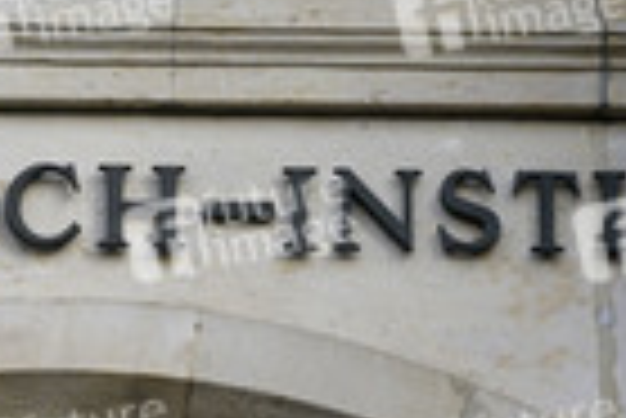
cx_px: 119
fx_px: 4230
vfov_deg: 5.6
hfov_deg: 8.4
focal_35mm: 243
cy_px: 566
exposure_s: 1/400
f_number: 3.5
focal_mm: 75
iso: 320
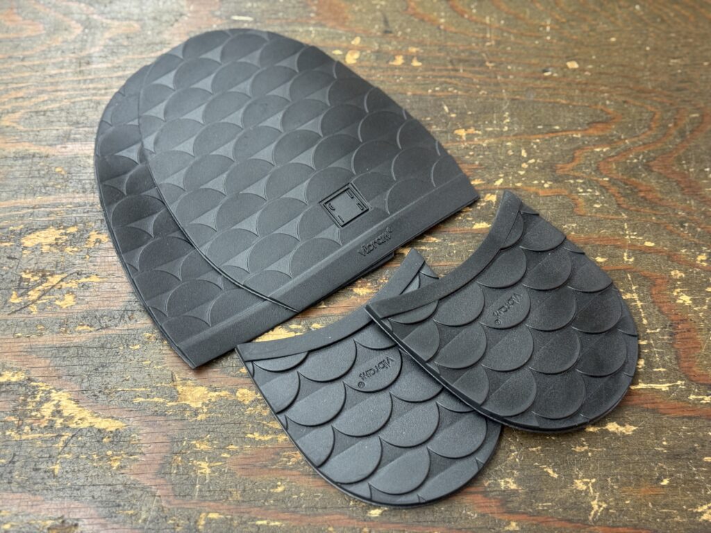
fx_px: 986
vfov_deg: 30.3
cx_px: 356
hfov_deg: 39.7
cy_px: 266
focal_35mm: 48
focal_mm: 6.76
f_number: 1.78
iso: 160
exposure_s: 1/60
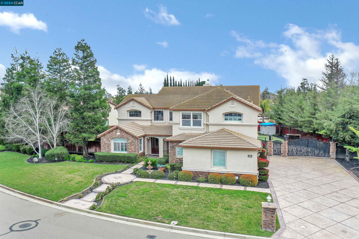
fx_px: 279
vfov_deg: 46.4
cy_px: 120
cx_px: 180
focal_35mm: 28
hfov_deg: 65.5
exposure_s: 1/120
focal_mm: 10.26
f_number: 4.5
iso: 100
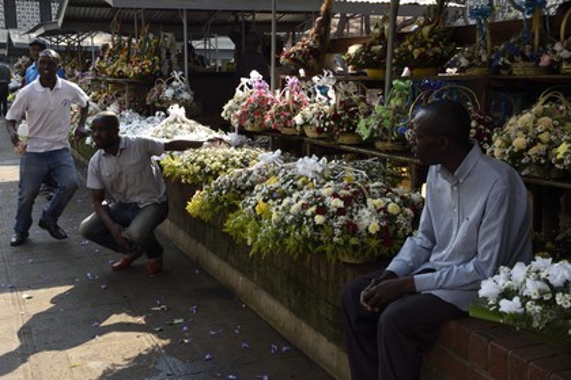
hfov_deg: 43.6
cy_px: 190
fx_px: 714
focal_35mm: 45
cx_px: 286
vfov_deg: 29.9
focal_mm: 45
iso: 800
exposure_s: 1/100
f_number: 18
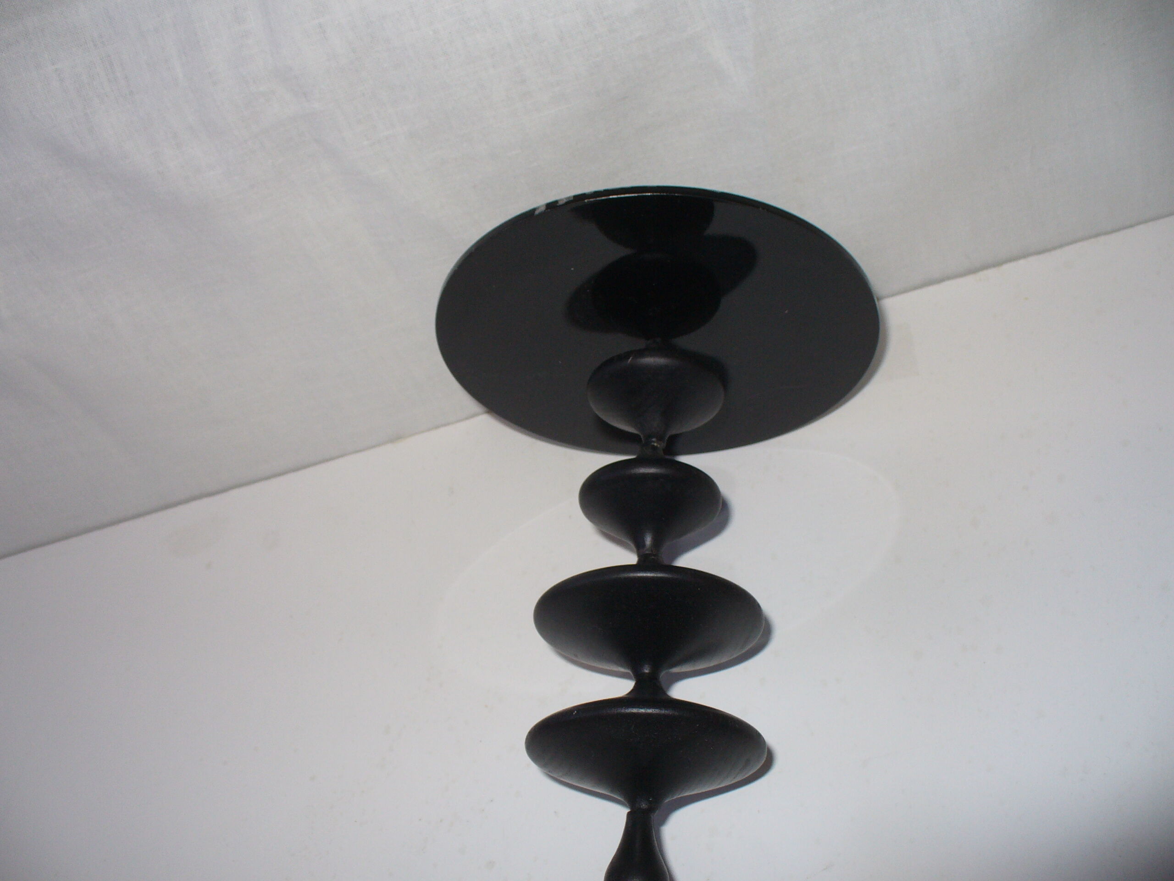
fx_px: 1255
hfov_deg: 50.1
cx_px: 587
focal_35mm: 37
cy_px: 440
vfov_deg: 38.7
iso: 100
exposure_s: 1/30
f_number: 2.8
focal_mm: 6.1
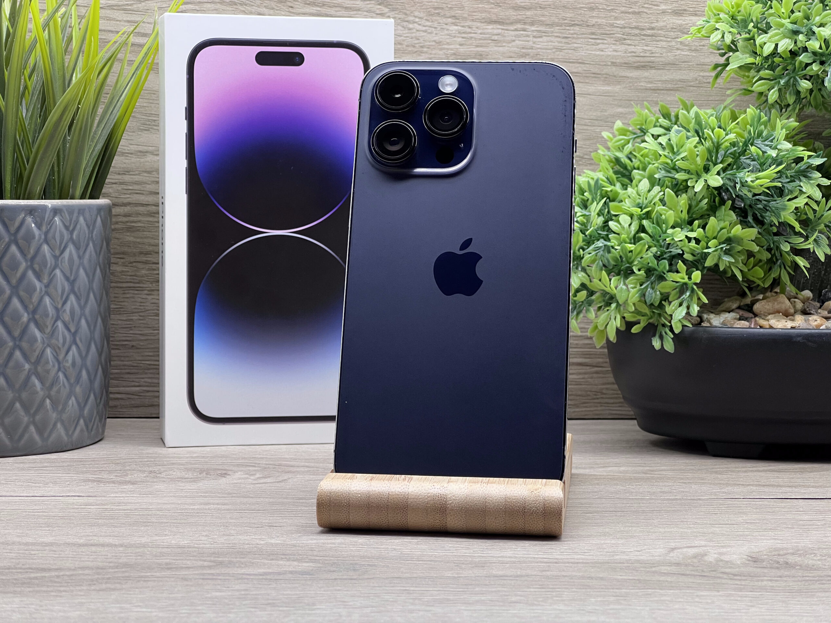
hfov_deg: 25.3
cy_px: 312
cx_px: 416
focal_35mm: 77
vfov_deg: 19.1
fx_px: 1848
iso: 100
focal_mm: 9
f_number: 2.8
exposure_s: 1/100
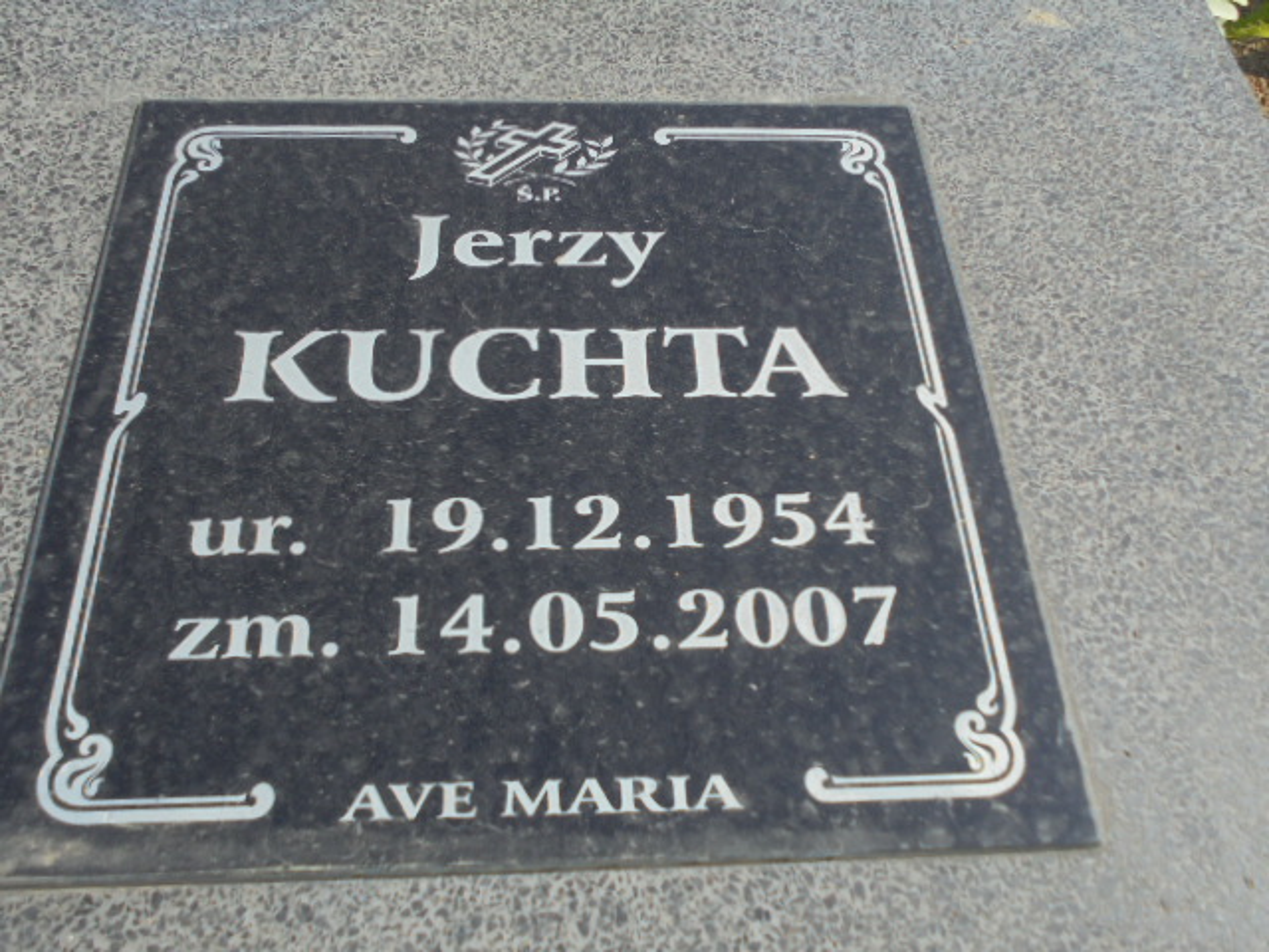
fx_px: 1246
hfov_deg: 54.0
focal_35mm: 34
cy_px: 476
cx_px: 634
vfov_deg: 41.8
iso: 100
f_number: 4
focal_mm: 6.1
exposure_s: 1/640
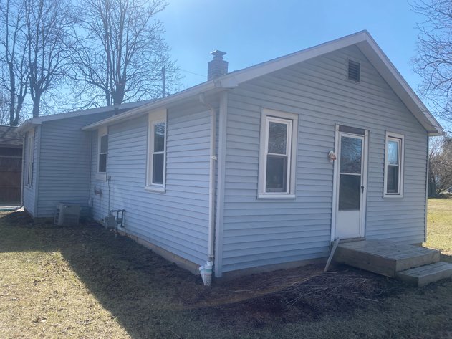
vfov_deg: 53.0
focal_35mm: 26
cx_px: 226
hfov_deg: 67.3
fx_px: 339
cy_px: 170
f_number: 1.8
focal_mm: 4.25
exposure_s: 1/2410
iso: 32
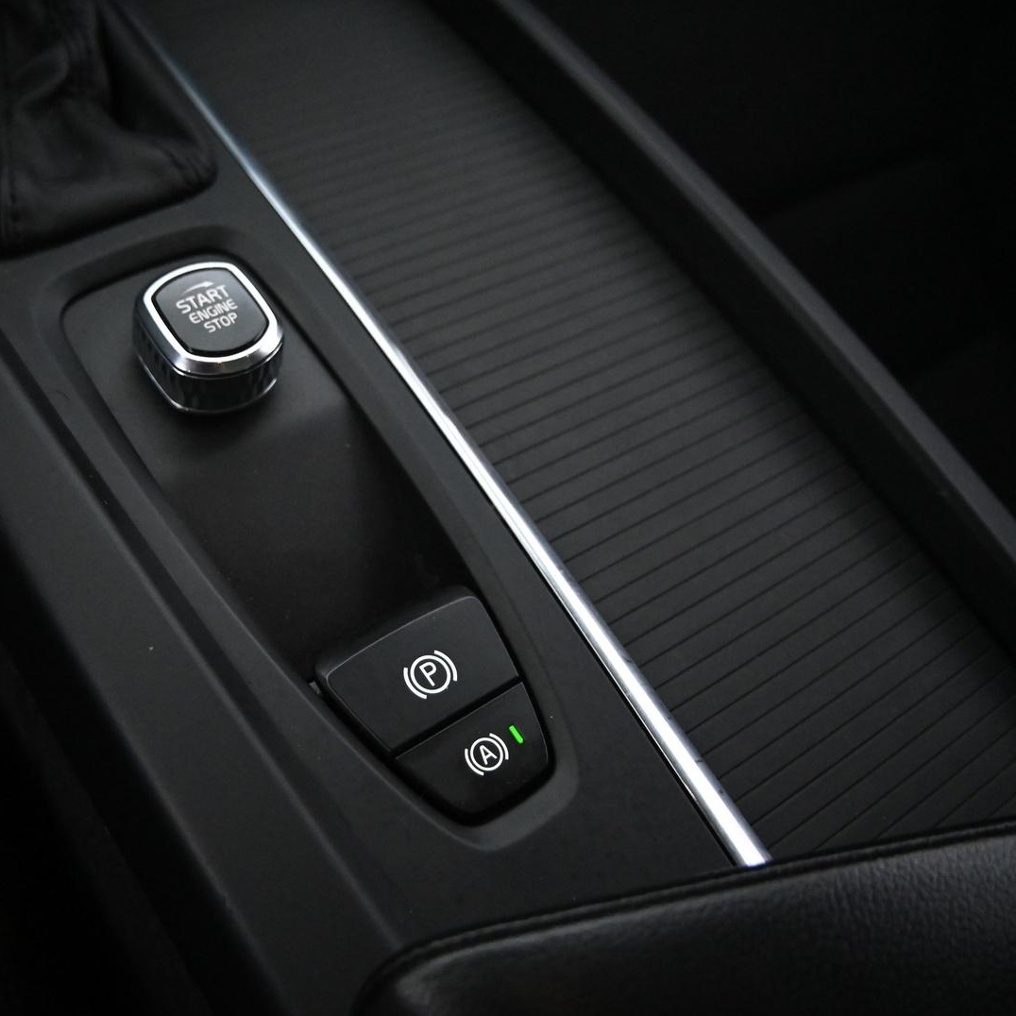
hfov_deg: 18.1
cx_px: 323
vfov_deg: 18.1
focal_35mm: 96
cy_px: 509
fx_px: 3188
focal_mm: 50
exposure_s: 1/80
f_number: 6.3
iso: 5000
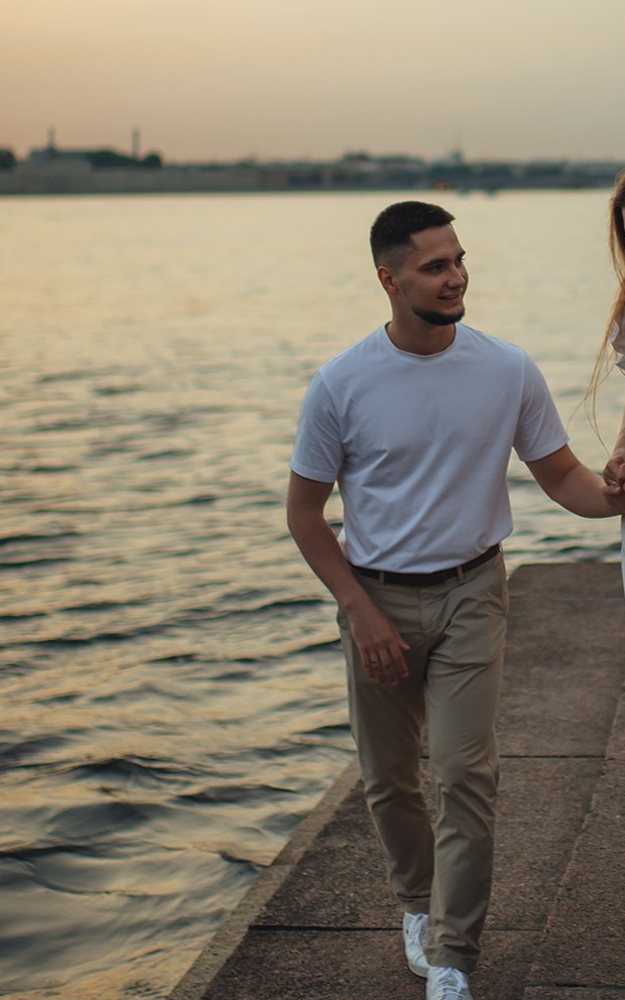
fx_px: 1880
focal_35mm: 69
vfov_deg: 29.6
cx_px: 524
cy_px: 328
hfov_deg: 18.6
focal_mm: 35
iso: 100
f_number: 1.4
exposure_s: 1/250
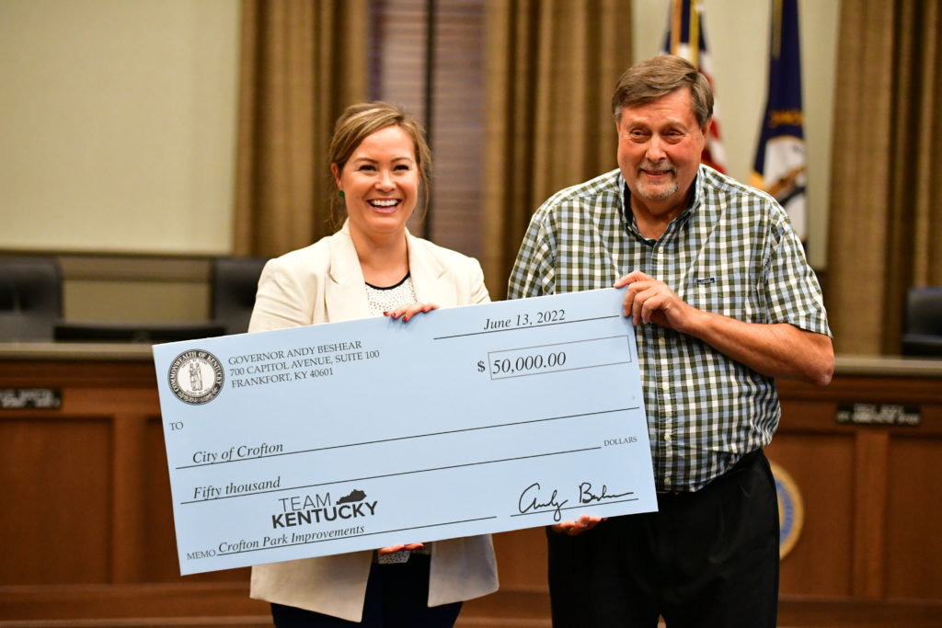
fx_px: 3062
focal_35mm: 117
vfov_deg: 11.7
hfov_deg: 17.5
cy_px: 314
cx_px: 471
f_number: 1.8
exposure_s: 1/1000
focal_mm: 78
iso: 4000
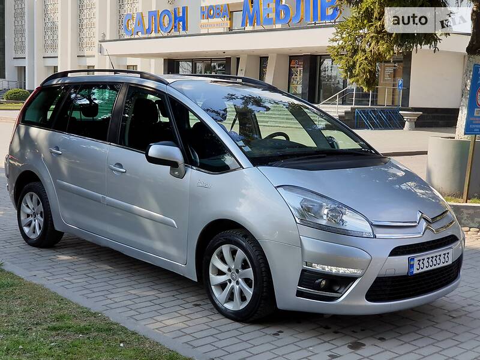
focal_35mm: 52
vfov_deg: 28.0
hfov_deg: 36.8
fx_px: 721
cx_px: 240
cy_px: 180
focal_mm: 6
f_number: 2.4
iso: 25
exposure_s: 1/396
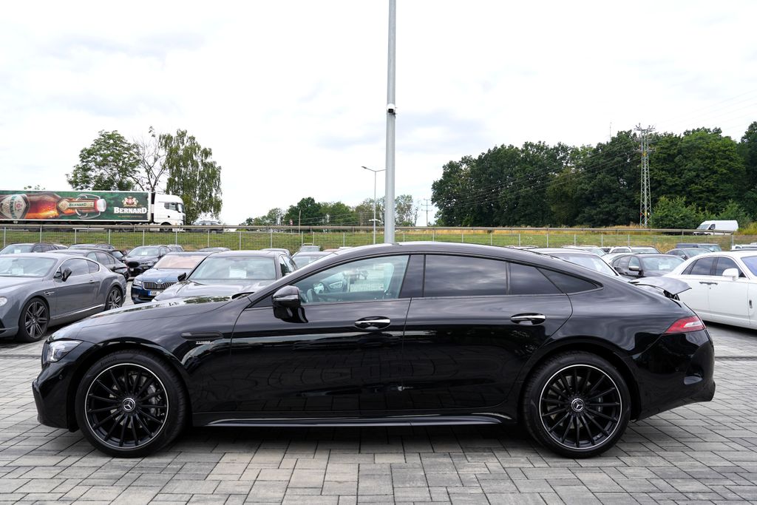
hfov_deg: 69.4
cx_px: 378
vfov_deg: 49.6
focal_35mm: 26
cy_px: 252
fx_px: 547
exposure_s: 1/200
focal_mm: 26
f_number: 7.1
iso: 100
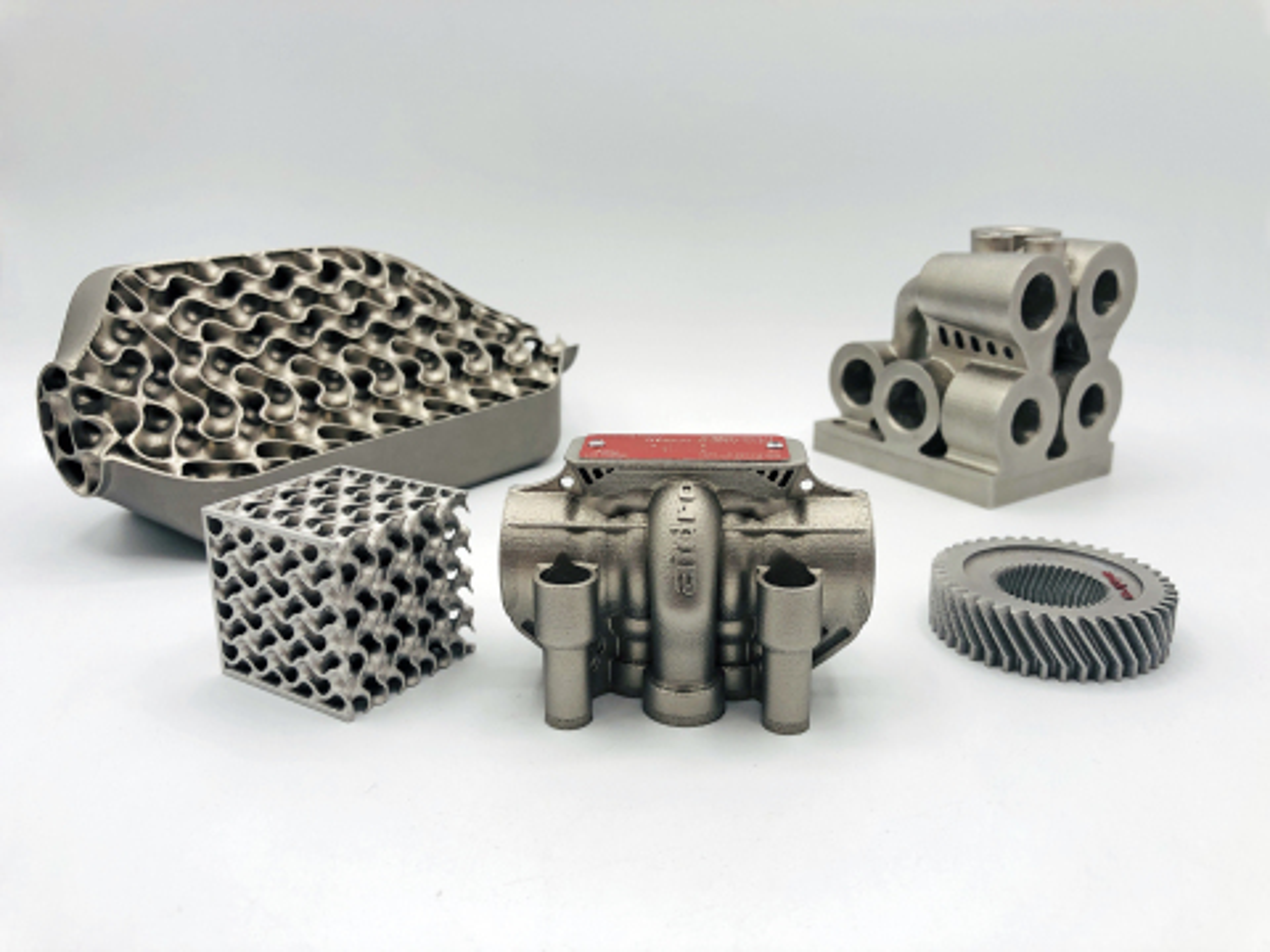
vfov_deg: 49.7
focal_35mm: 28
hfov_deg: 63.4
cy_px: 476
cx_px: 635
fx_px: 1027
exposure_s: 1/125
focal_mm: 3.99
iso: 25
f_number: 1.8
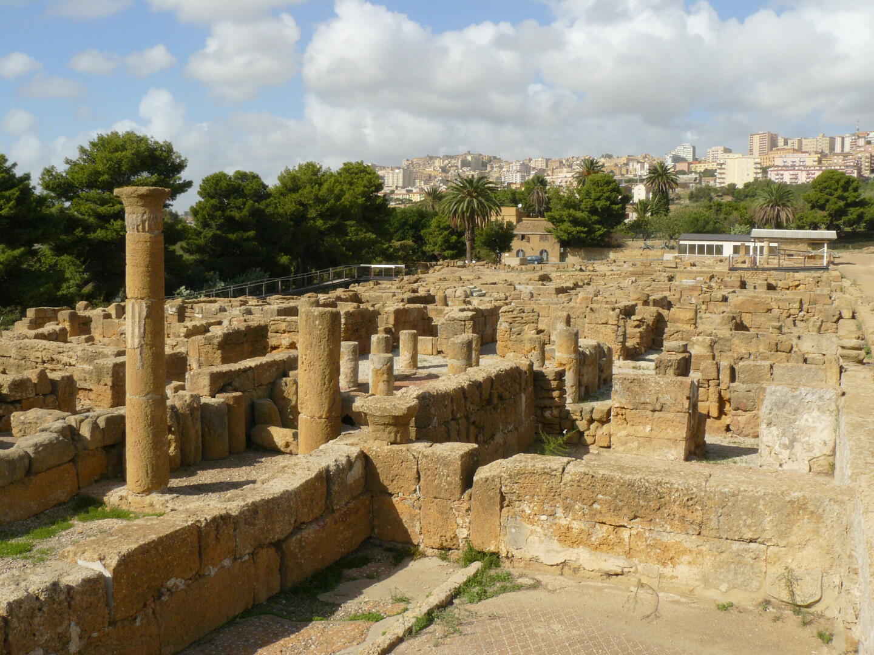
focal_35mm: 36
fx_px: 909
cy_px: 328
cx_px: 437
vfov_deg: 39.7
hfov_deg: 51.4
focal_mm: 6
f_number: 8
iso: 100
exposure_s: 1/250
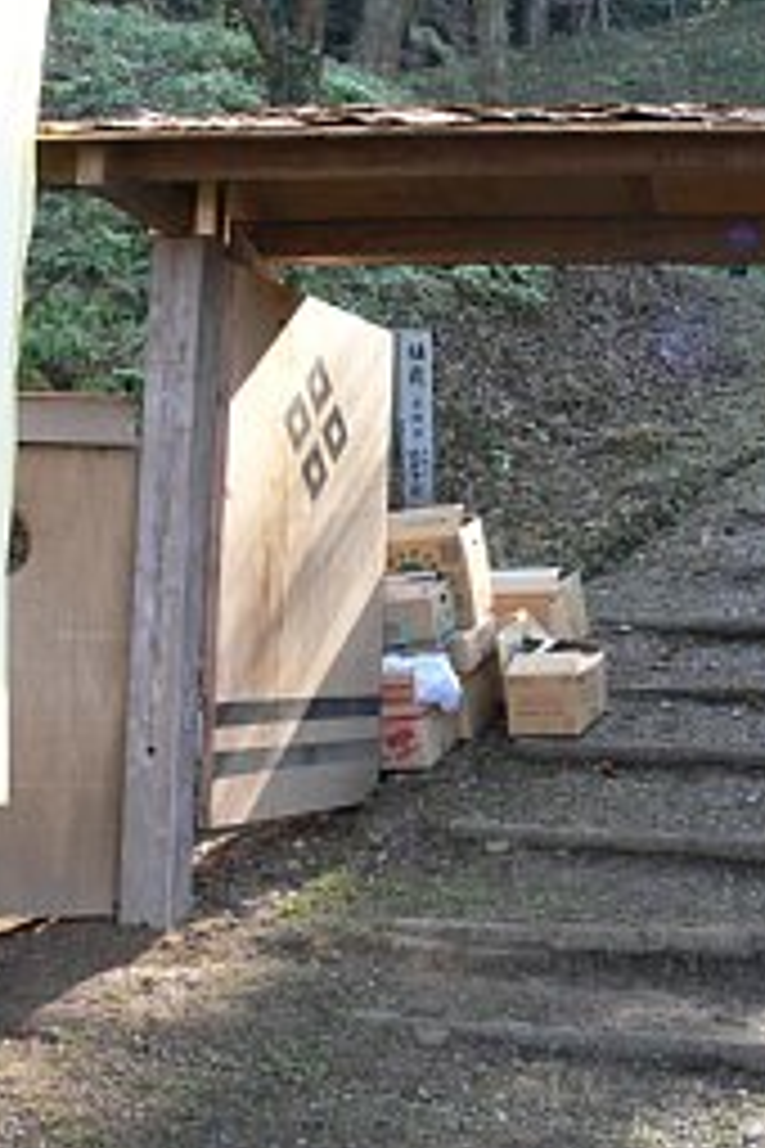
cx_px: 580
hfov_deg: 23.5
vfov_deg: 35.0
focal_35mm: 57
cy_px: 527
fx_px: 1817
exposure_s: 1/50
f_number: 4
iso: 80
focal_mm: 7.4
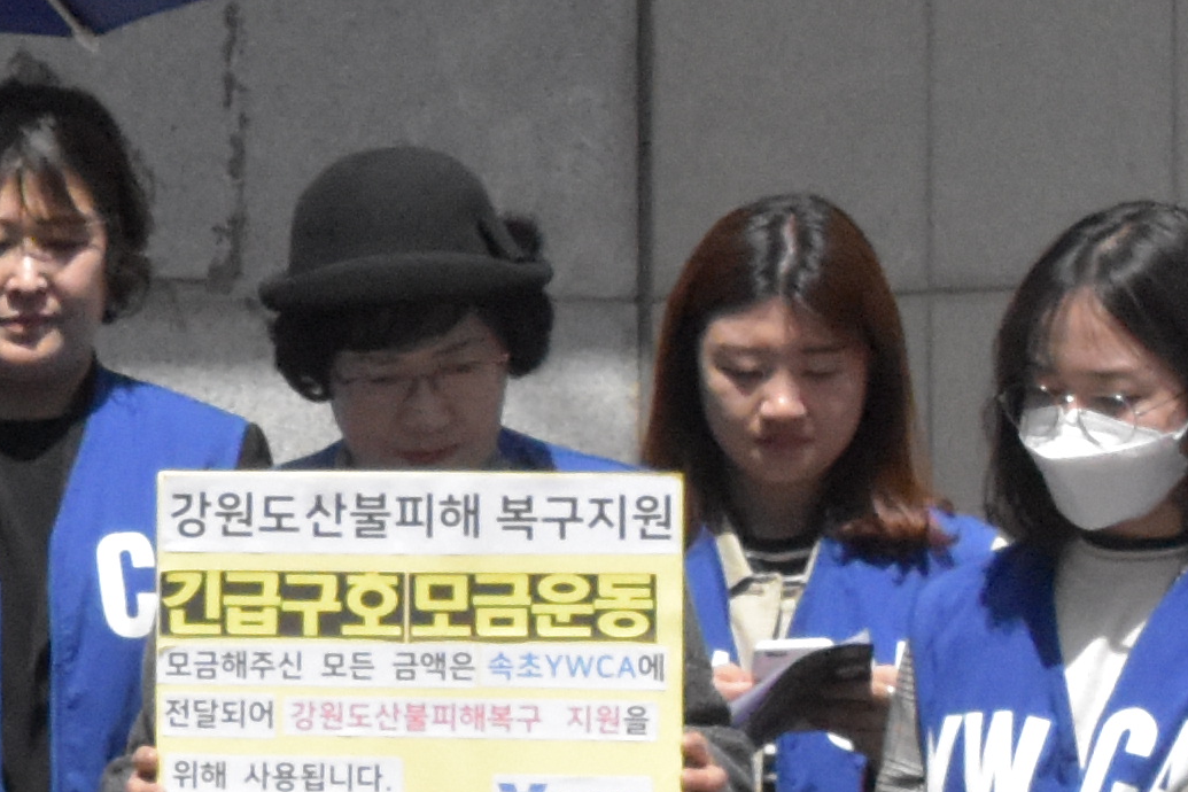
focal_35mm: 226
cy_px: 348
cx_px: -825
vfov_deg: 6.1
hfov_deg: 8.8
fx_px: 7457
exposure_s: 1/4000
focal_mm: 26
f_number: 11
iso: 4000
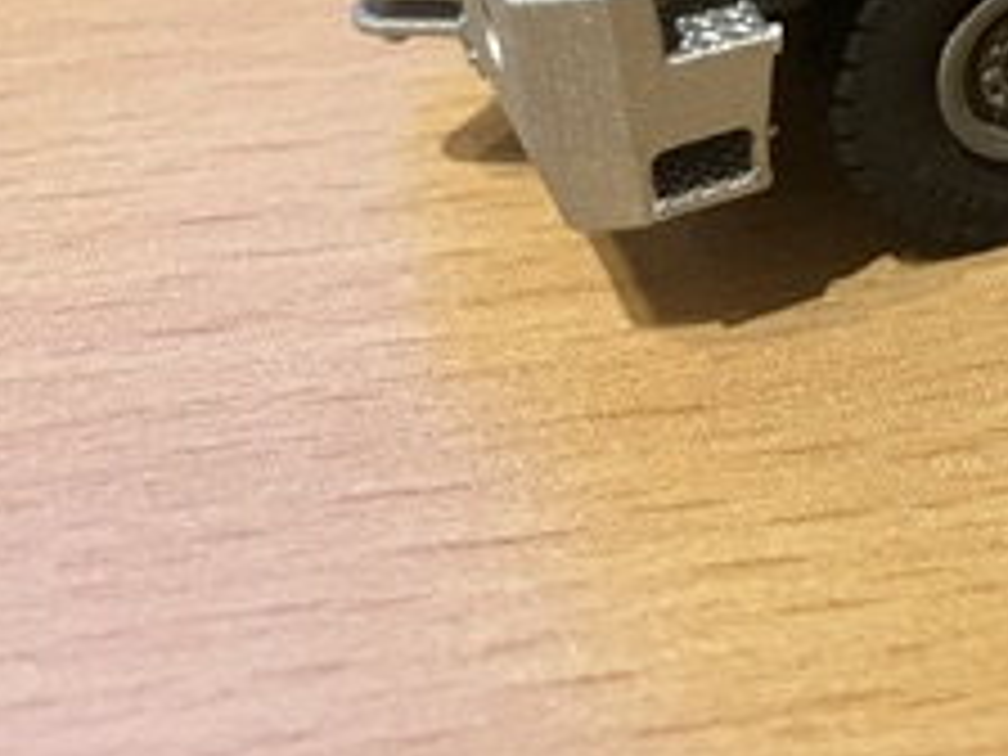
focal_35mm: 80
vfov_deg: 17.2
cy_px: -266
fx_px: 2330
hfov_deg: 21.4
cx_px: 1404
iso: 320
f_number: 1.8
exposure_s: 1/33
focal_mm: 3.99
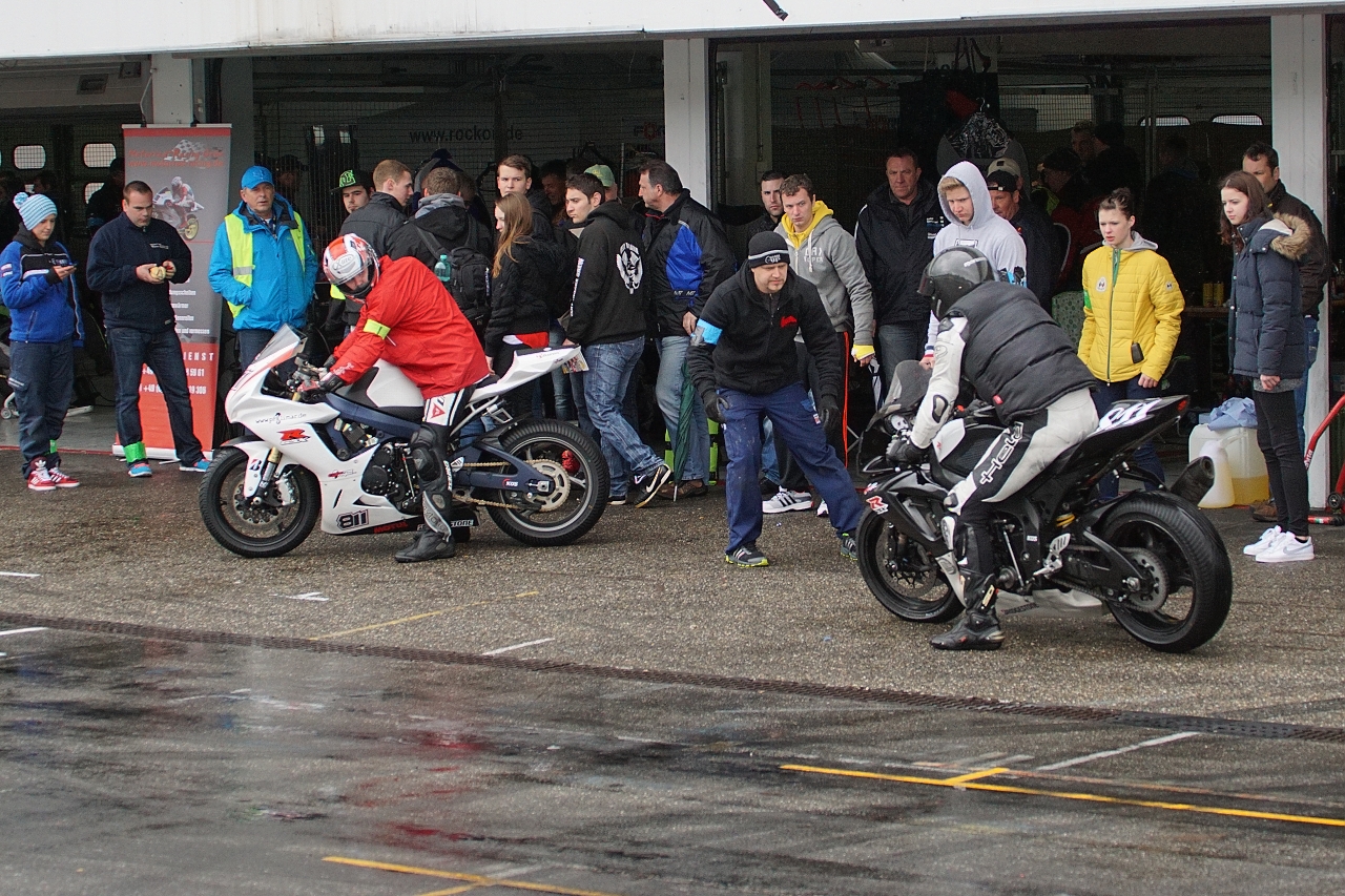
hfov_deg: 27.0
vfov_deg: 18.2
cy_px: 448
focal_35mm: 75
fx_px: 2802
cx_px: 672
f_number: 4.5
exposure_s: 1/640
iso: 640
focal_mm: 50
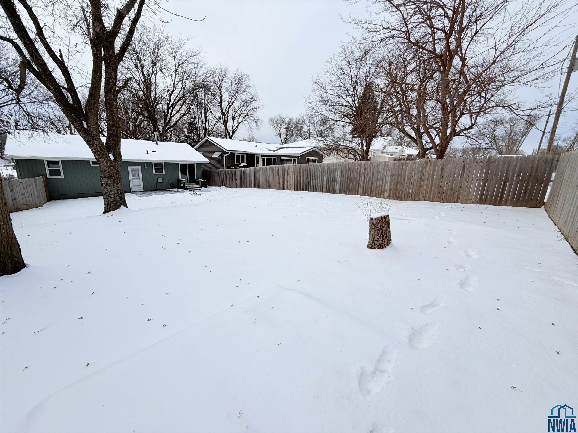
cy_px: 216
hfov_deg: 102.1
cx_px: 289
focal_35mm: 14
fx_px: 234
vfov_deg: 85.7
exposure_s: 1/770
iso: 25
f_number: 2.2
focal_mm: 2.22
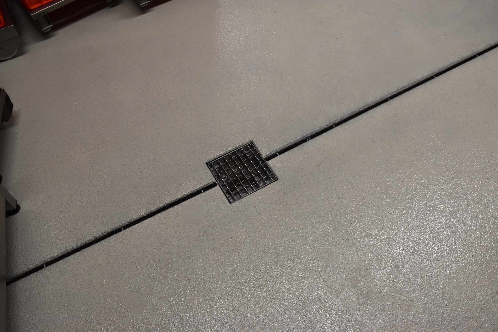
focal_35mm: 30
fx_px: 415
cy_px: 166
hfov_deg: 61.9
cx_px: 249
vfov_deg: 43.6
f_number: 5.6
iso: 800
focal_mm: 20
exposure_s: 1/125
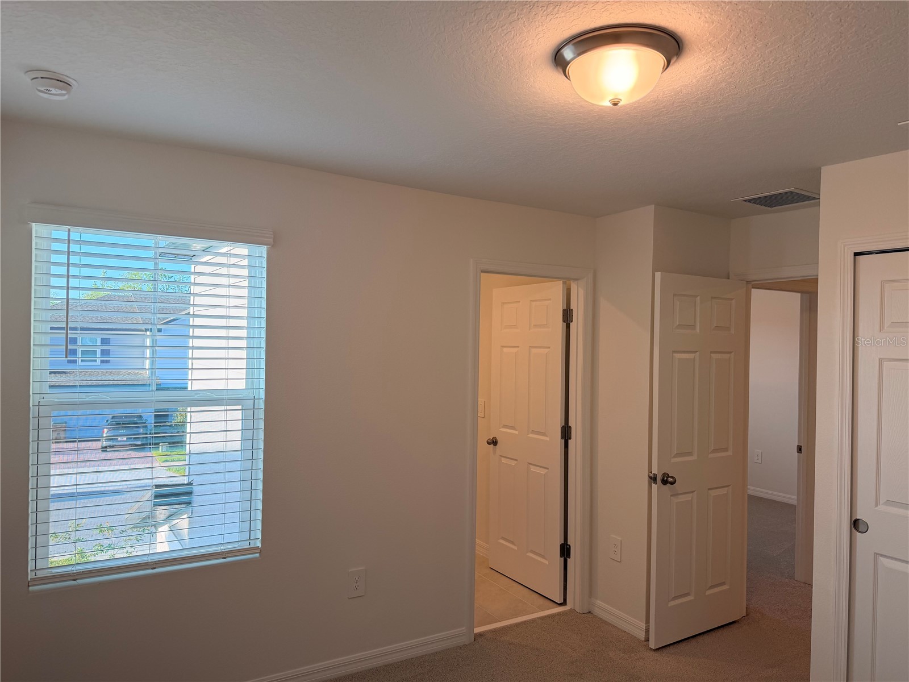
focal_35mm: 24
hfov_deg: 71.6
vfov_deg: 56.8
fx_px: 630
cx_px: 454
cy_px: 341
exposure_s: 1/179
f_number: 1.78
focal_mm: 6.76
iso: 80
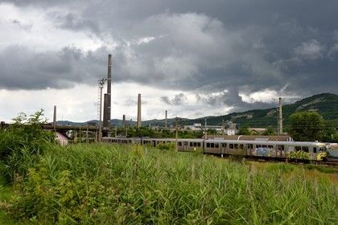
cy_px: 112
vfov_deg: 45.0
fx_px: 272
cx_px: 169
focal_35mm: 29
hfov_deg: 63.7
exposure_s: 1/640
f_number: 11
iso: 800
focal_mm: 29
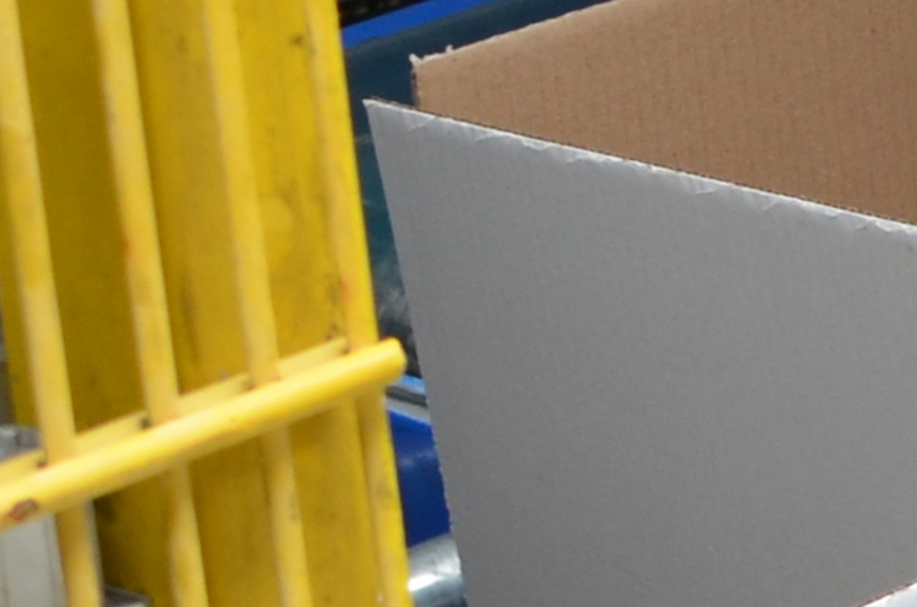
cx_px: 1521
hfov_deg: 7.8
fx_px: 6557
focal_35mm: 258
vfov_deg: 5.3
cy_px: 157
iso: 360
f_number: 5.6
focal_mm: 22
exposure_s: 1/125
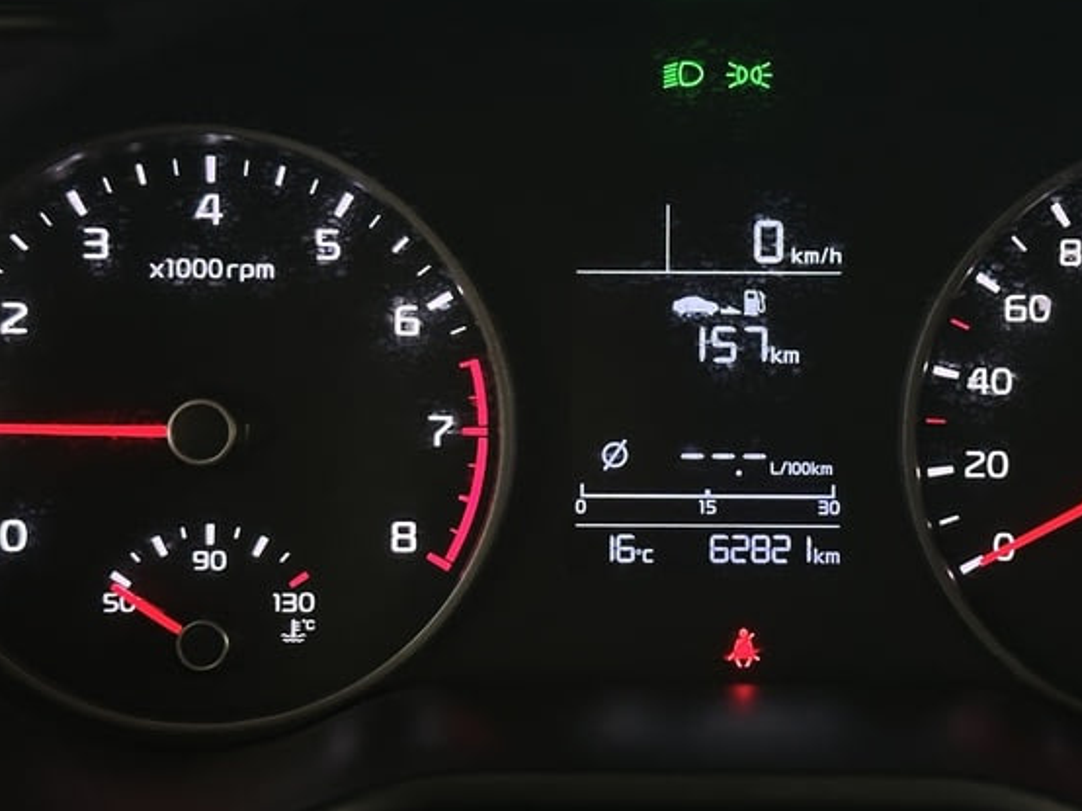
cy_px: 349
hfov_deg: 24.9
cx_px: 717
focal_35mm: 78
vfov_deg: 18.9
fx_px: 2437
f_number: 1.78
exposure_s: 1/50
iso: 250
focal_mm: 6.86
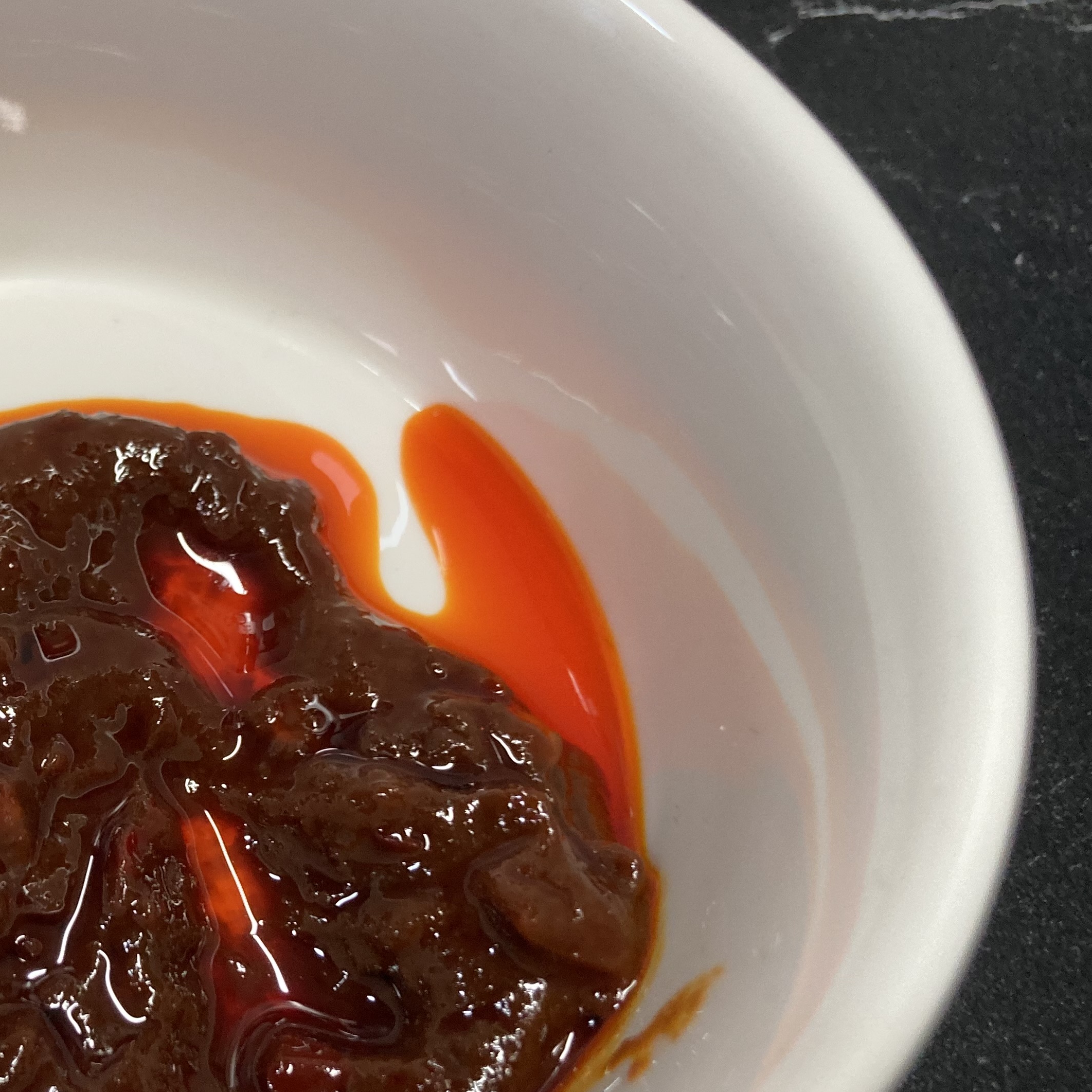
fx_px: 1677
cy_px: 694
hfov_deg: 34.0
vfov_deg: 35.8
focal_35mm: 47
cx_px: 98
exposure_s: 1/59
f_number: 1.8
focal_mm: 3.99
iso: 160
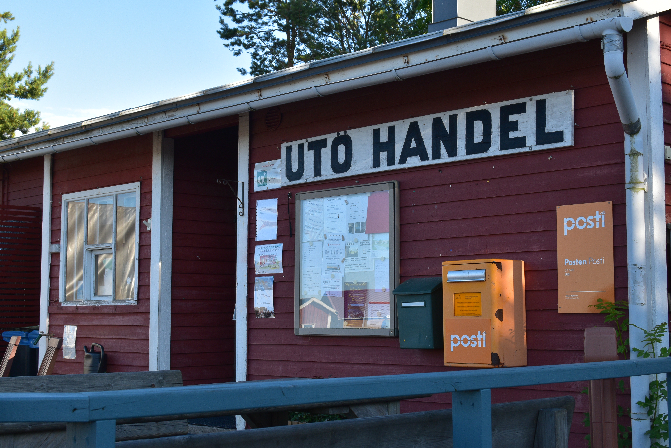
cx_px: 336
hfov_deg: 37.9
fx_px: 978
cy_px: 224
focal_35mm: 52
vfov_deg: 25.8
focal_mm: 35
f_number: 10
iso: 400
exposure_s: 1/200
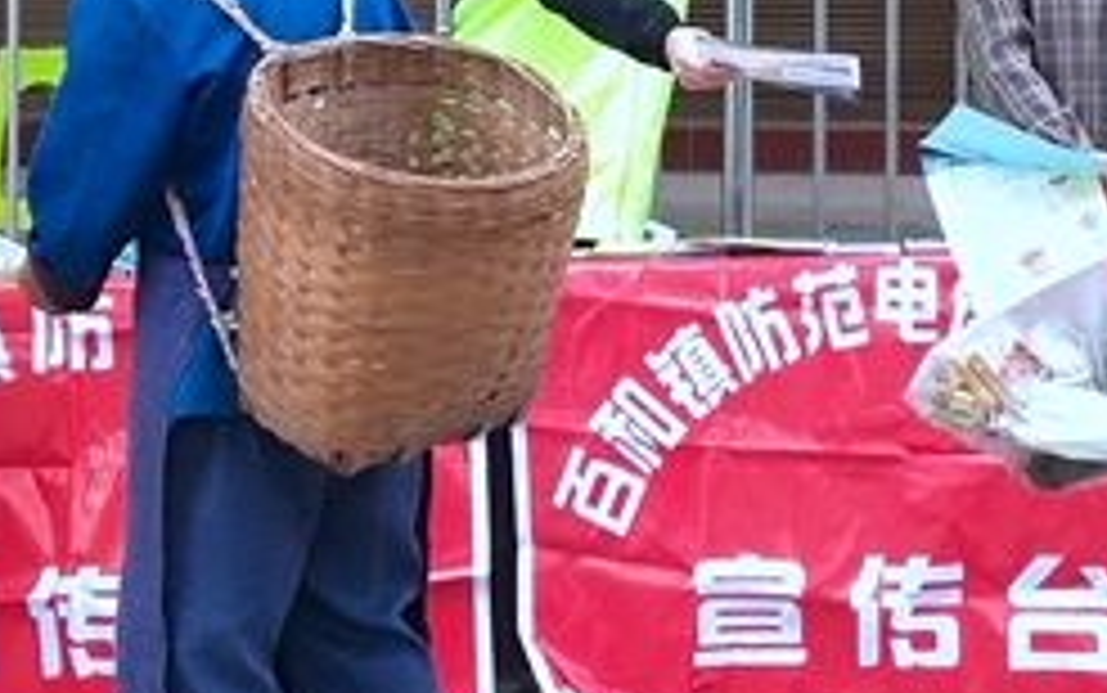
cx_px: 716
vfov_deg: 7.8
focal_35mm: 168
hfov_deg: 12.4
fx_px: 5071
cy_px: -32
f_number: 1.8
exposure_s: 1/50
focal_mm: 3.95
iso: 176
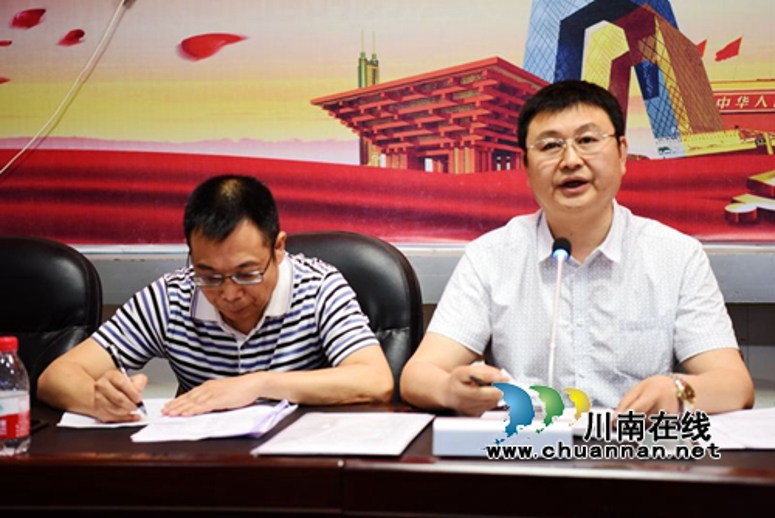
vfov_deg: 19.5
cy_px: 259
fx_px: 1508
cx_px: 388
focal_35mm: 70
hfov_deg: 28.8
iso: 1800
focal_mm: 70
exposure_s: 1/80
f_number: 2.8
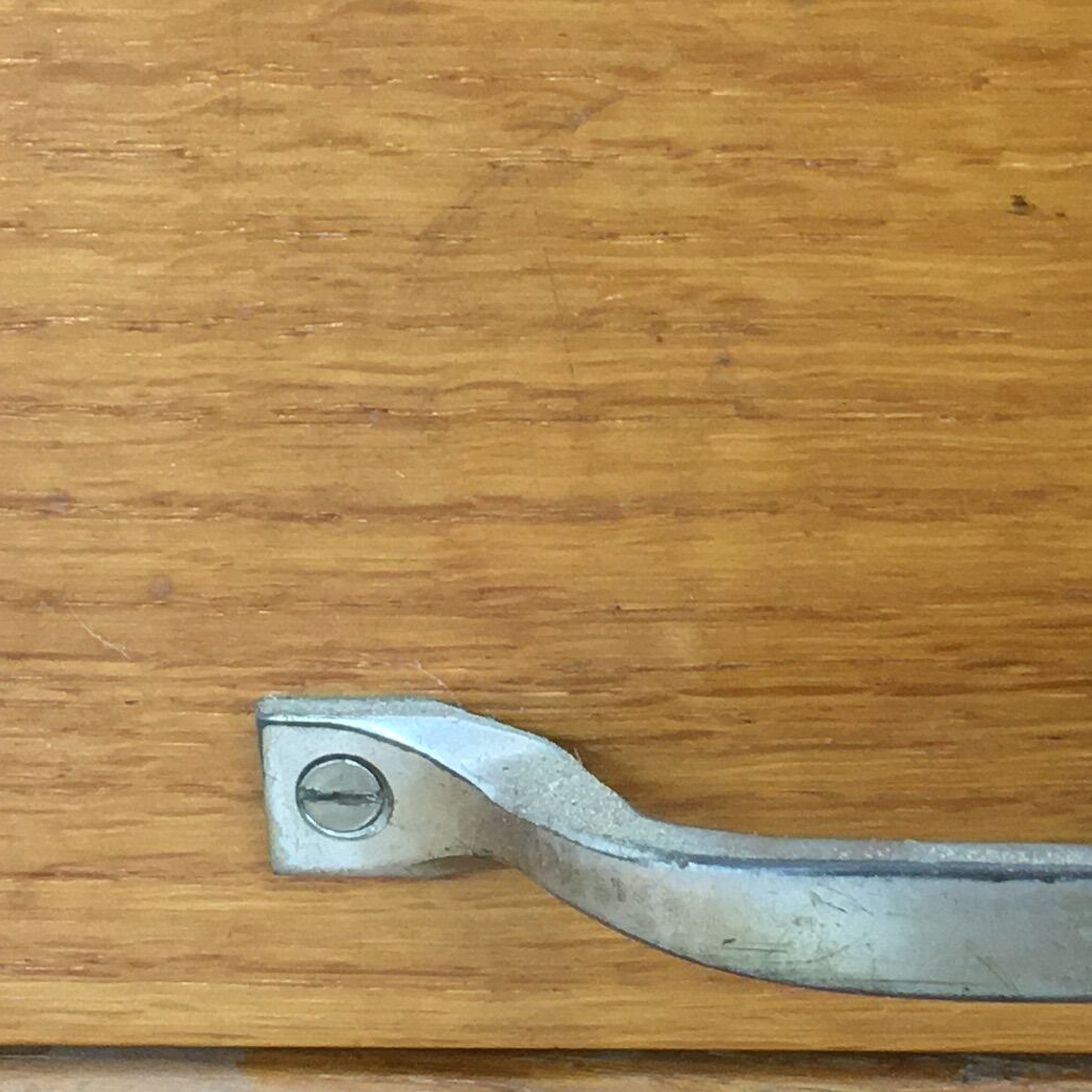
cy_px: 582
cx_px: 1041
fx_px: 3605
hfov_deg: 16.9
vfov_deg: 17.2
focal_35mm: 101
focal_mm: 4.15
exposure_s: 1/33
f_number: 2.2
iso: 160
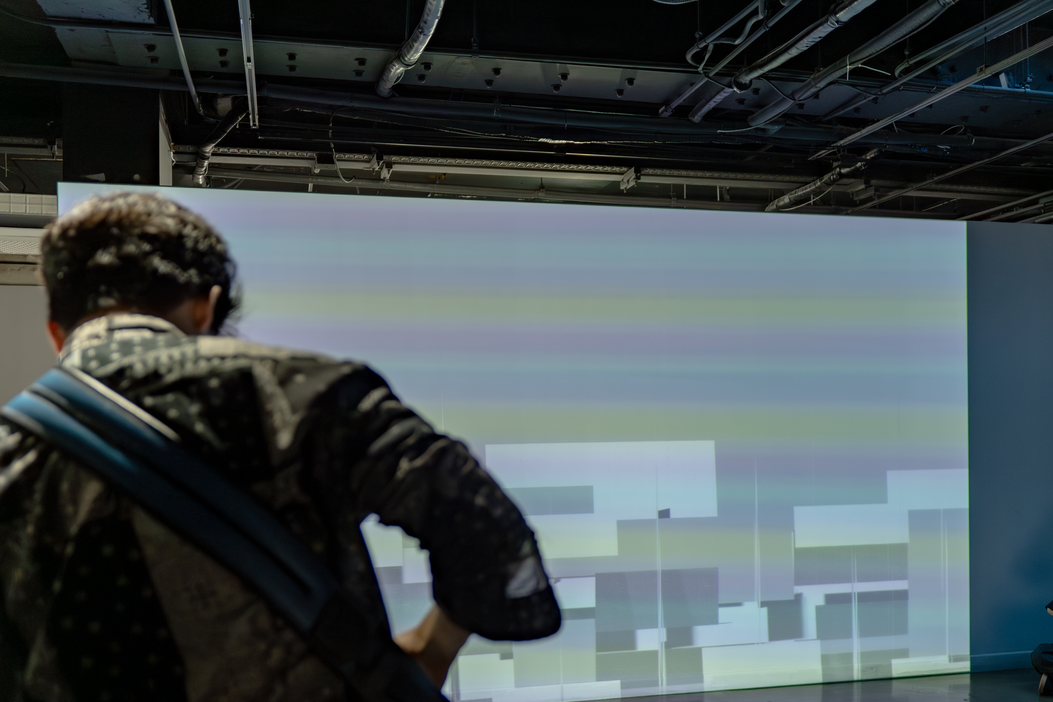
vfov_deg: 33.8
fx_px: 1152
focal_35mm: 39
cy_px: 431
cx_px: 583
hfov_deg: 49.0
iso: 1600
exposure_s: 1/60
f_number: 2.8
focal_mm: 30.3
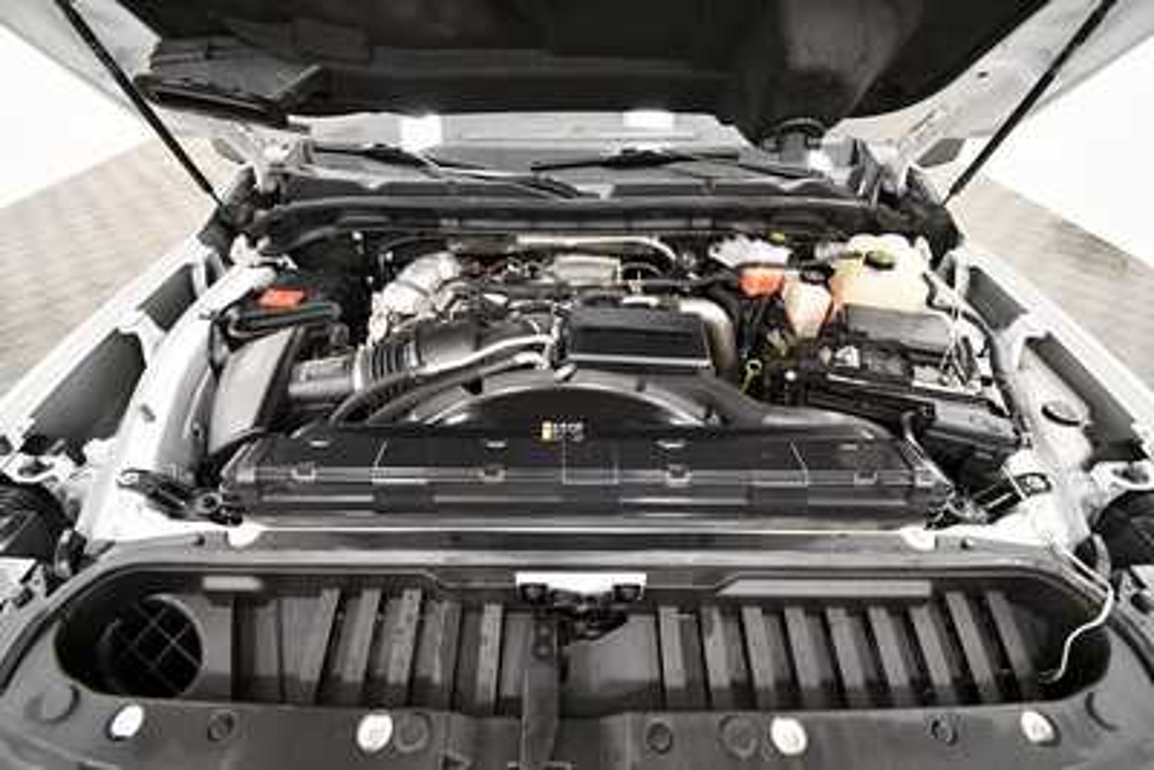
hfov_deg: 100.4
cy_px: 385
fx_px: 481
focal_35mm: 15
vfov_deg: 77.4
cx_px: 577
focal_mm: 10
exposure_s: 1/125
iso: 2800
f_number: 4.5
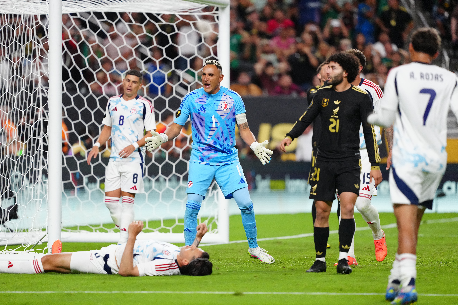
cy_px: 152
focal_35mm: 300
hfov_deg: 6.9
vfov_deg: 4.6
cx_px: 229
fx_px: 3816
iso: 5000
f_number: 2.8
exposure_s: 1/3200
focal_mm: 300
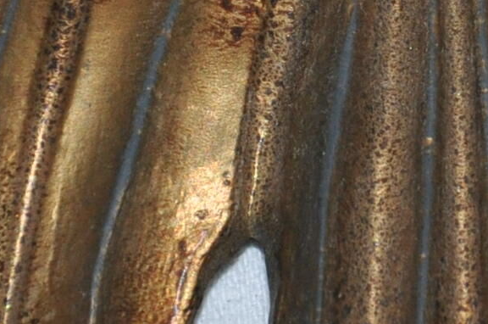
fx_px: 11906
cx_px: 421
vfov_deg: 1.6
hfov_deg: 2.3
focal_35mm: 880
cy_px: -31
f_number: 5.6
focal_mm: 105
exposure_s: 1/60
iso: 800
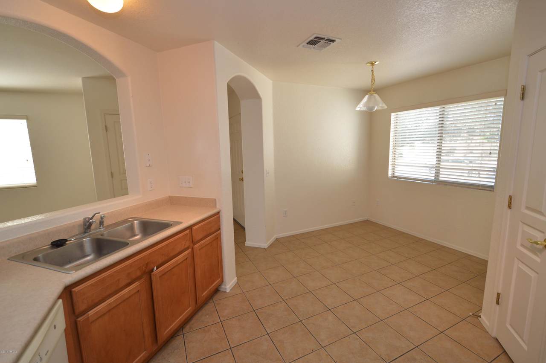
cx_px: 273
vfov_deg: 77.2
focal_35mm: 15
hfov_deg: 100.4
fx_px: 227
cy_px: 182
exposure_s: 1/60
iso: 400
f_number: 4
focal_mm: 10
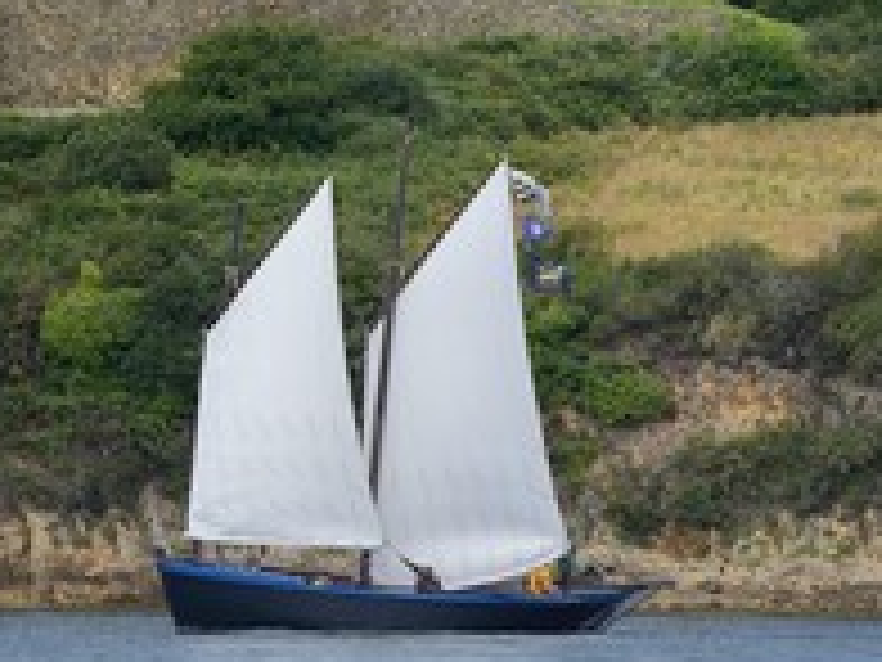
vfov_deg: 3.6
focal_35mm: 413
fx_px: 10523
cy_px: 90
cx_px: 207
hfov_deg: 4.8
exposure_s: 1/400
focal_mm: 200
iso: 200
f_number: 9
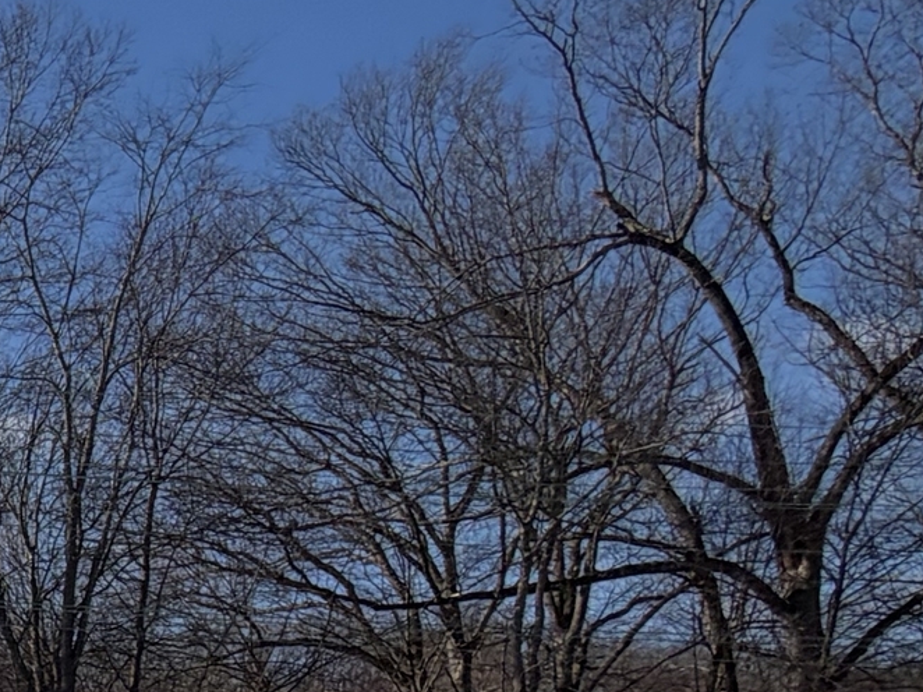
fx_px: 1733
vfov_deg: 19.5
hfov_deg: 20.2
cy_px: 1051
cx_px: -782
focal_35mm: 65
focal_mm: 2.22
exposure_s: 1/1572
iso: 20
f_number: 2.2
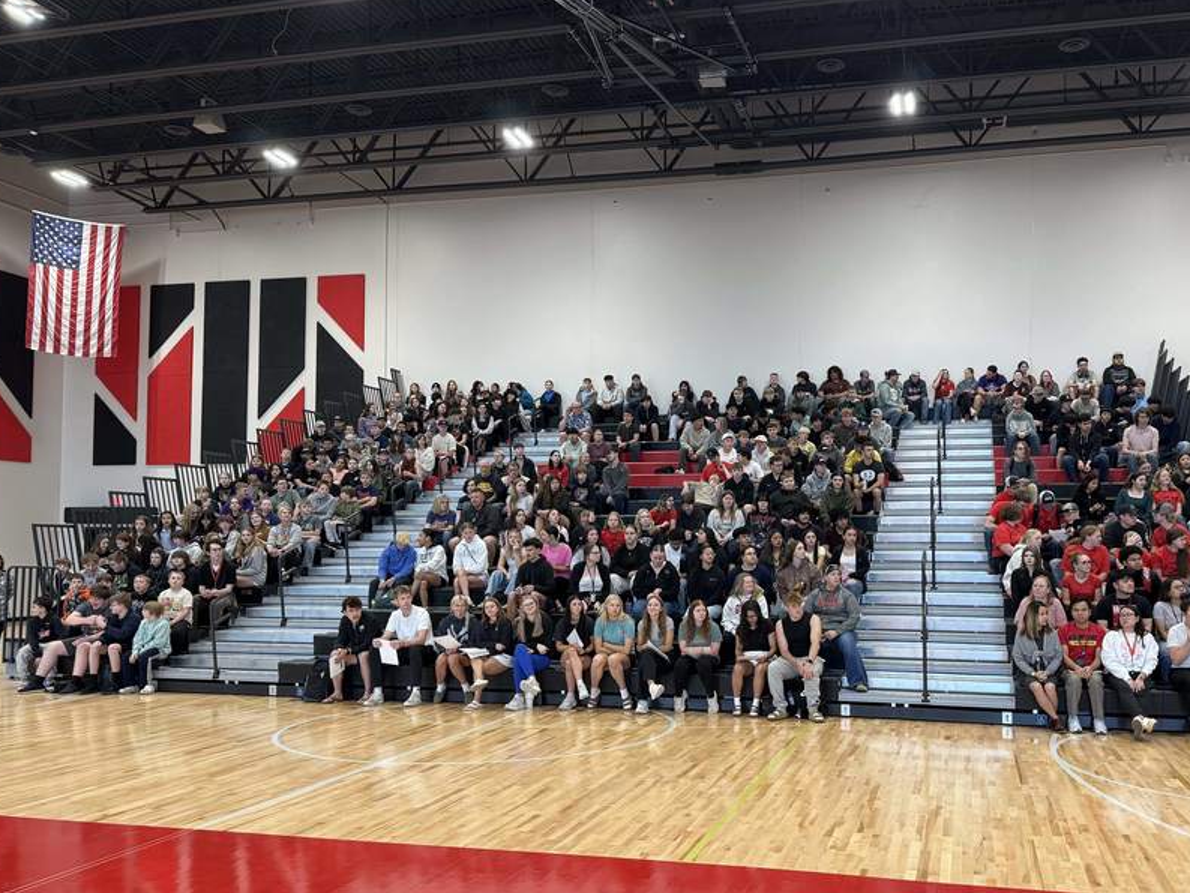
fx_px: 1066
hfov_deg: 57.8
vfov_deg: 45.3
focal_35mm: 31
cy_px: 510
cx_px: 722
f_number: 1.78
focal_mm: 6.76
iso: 200
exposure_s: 1/120
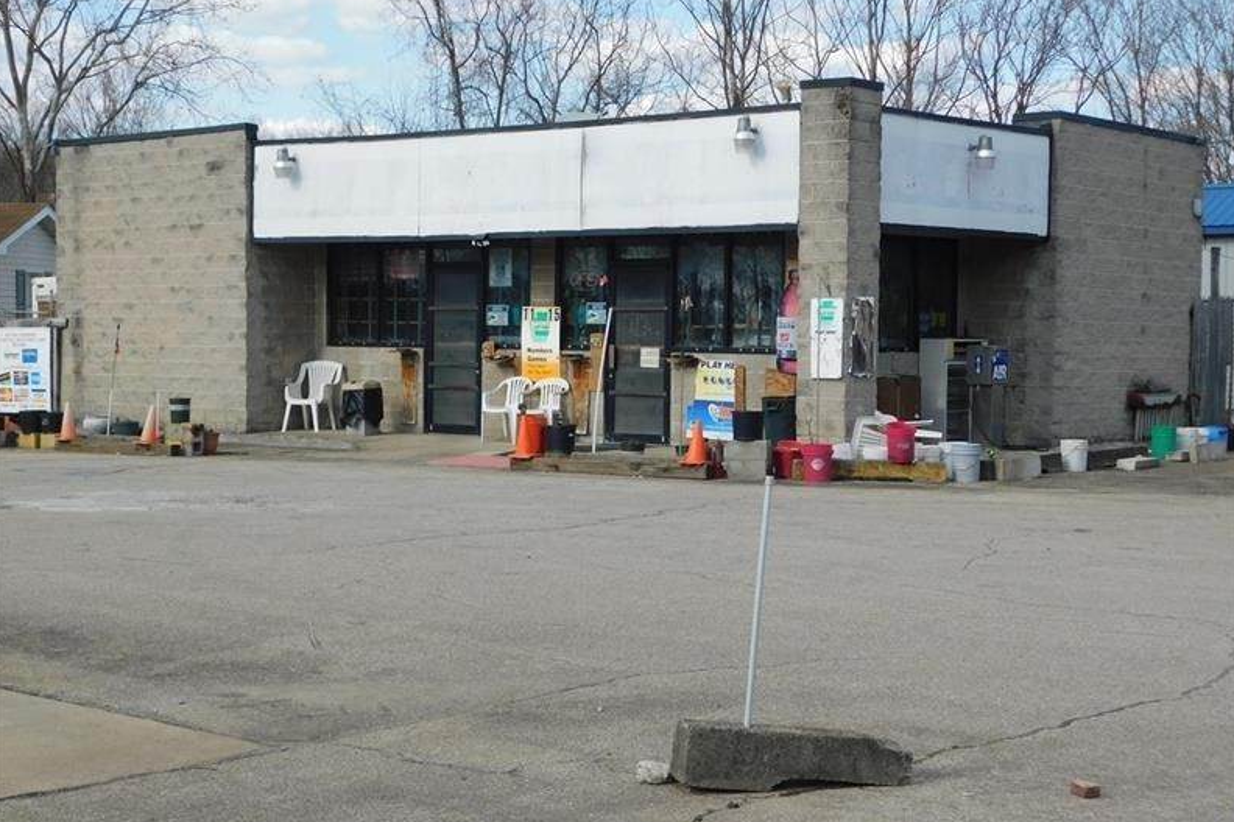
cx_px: 615
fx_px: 2125
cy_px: 417
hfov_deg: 32.4
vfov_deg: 21.9
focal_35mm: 62
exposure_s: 1/640
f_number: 4
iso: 125
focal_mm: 10.4
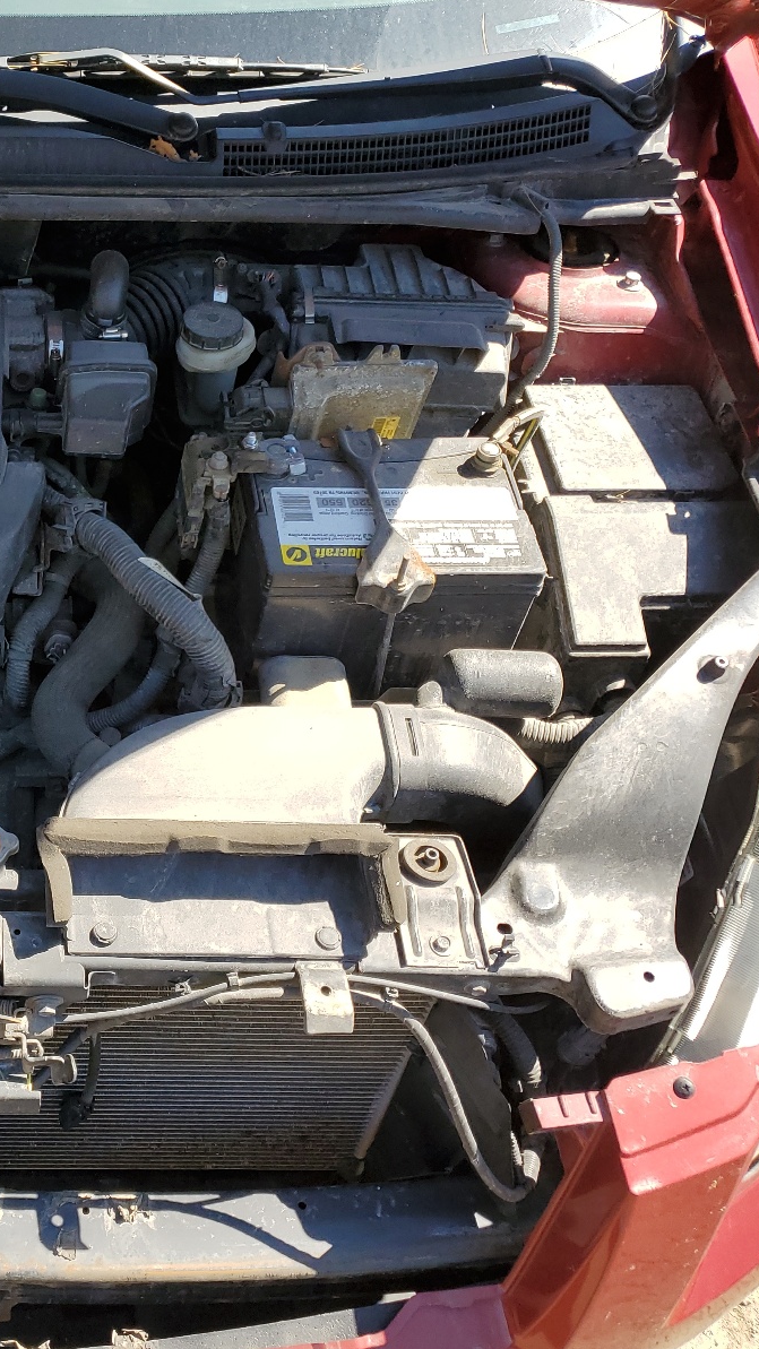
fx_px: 1360
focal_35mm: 38
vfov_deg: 52.8
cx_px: 5
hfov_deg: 29.2
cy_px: 674
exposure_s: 1/833
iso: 50
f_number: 1.5
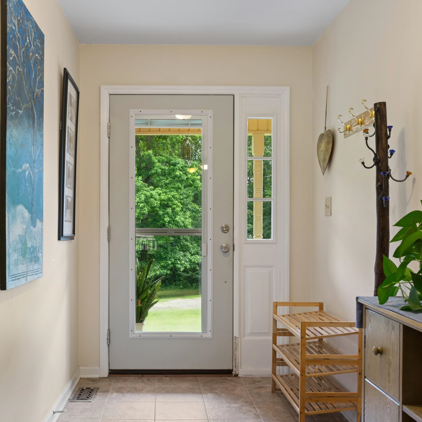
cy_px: 226
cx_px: 171
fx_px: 497
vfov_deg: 45.9
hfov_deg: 45.7
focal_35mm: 36
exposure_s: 1/1.25
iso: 320
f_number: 9
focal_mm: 23.7
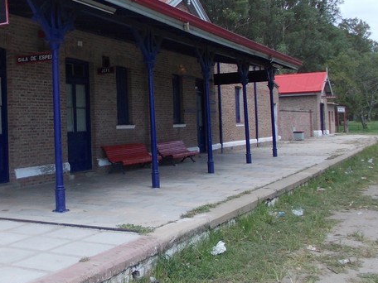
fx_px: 513
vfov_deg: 30.8
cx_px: 89
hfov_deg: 39.2
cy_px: 116
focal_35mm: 47
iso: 80
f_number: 5.4
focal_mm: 4
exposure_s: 1/250
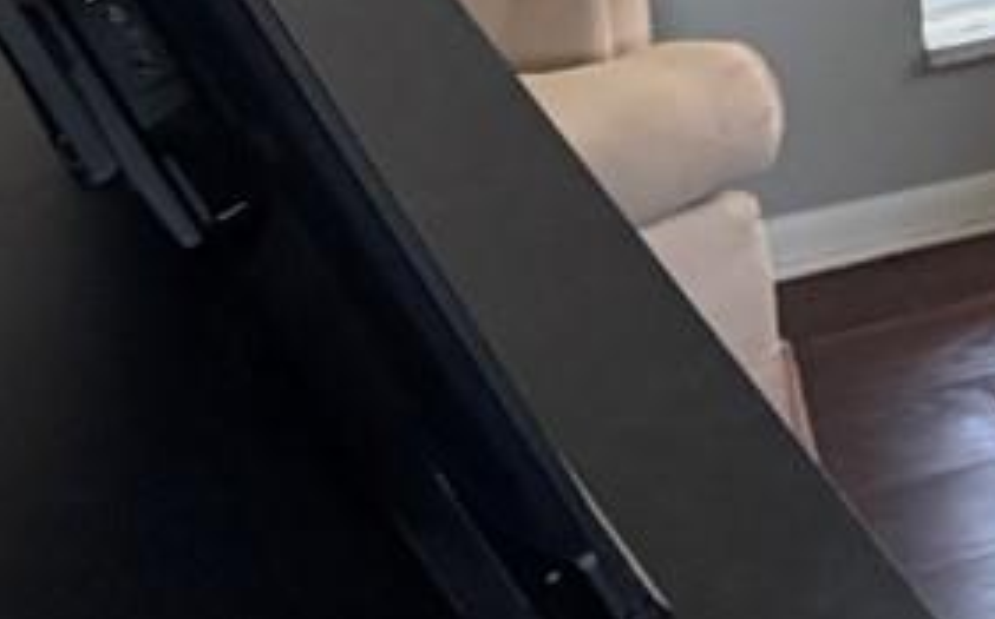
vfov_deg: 8.4
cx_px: 2121
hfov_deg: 12.4
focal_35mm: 145
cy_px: -799
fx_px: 3928
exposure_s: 1/60
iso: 500
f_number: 1.78
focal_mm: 6.76
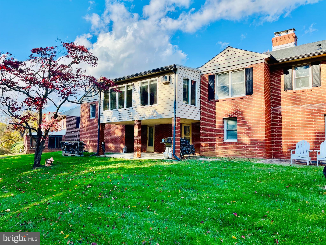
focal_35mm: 26
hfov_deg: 67.3
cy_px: 122
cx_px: 163
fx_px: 245
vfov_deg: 53.1
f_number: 1.6
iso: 50
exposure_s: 1/1355
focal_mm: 5.1
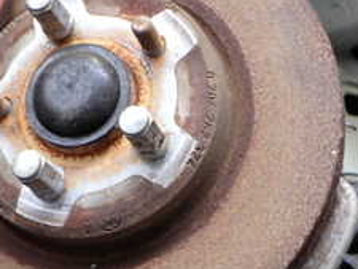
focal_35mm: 80
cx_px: 134
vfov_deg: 18.3
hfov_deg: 24.3
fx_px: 828
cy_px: 62
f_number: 2.3
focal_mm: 5.4
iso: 200
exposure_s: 1/50
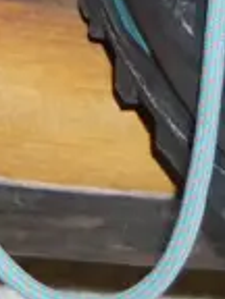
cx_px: -136
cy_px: -714
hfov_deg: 4.0
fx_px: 3215
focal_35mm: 371
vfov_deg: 5.0
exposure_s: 1/60
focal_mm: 26
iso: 1600
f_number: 5.3
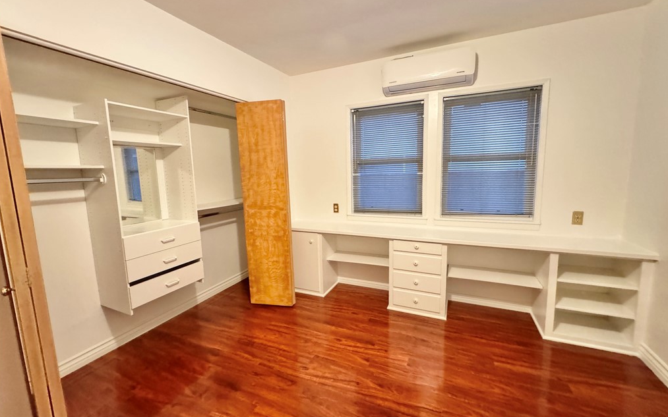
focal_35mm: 15
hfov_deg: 101.5
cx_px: 332
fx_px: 273
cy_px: 202
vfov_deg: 74.8
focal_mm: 2.22
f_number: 2.2
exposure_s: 1/40
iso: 1250
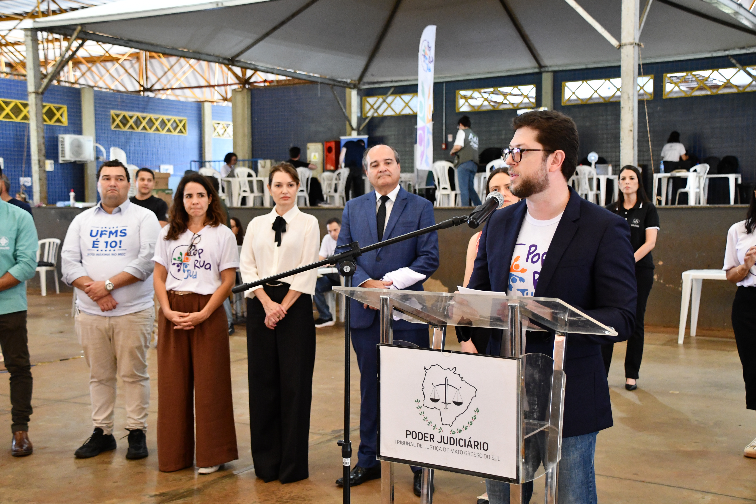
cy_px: 252
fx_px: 1008
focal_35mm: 48
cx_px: 378
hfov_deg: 41.1
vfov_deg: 28.1
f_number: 4
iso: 2200
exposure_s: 1/125
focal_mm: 32
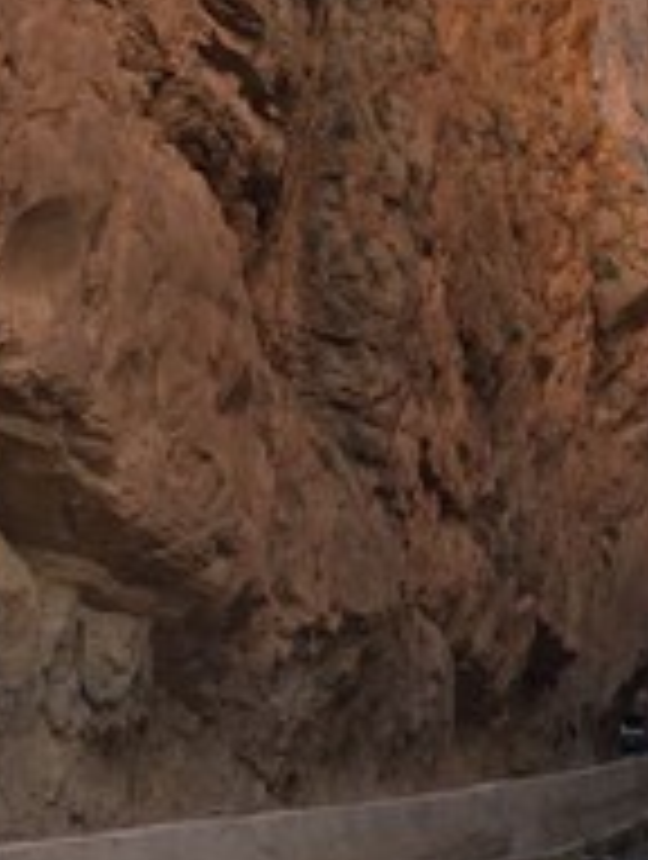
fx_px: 2413
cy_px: 180
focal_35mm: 97
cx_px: 580
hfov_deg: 15.1
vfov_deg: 20.0
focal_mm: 4.15
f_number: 2.2
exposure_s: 1/449
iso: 32
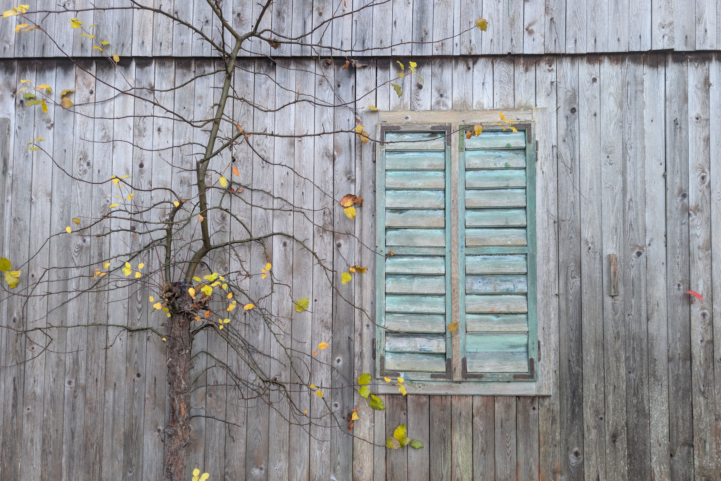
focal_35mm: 26
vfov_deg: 49.4
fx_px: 521
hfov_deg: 69.4
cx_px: 372
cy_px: 280
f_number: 1.68
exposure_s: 1/35.7
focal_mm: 6.9
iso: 23
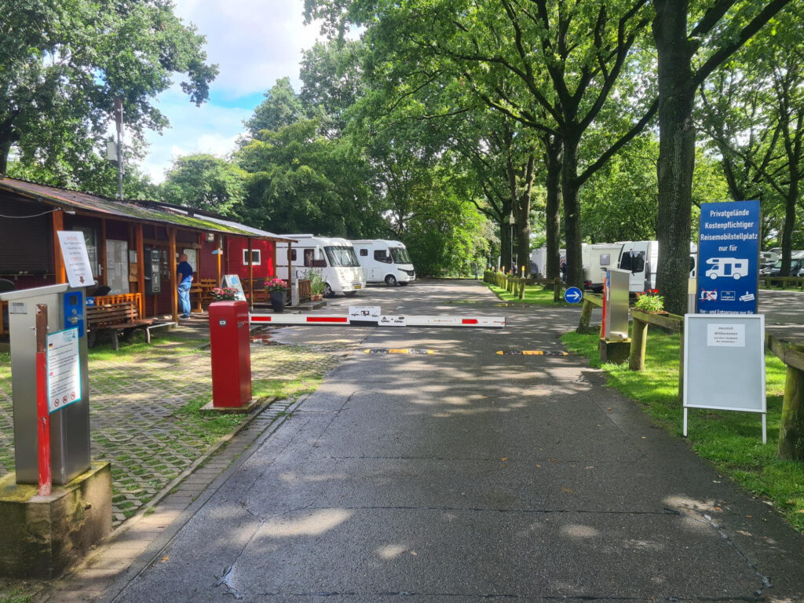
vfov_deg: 53.1
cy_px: 302
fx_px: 604
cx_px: 402
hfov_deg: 67.3
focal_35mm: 26
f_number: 1.8
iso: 50
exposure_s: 1/455
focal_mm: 5.4
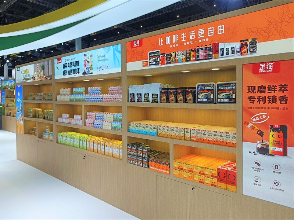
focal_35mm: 23
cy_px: 110
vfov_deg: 58.9
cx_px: 147
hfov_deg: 73.9
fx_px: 195
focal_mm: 5.59
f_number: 1.88
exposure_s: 1/149
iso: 100
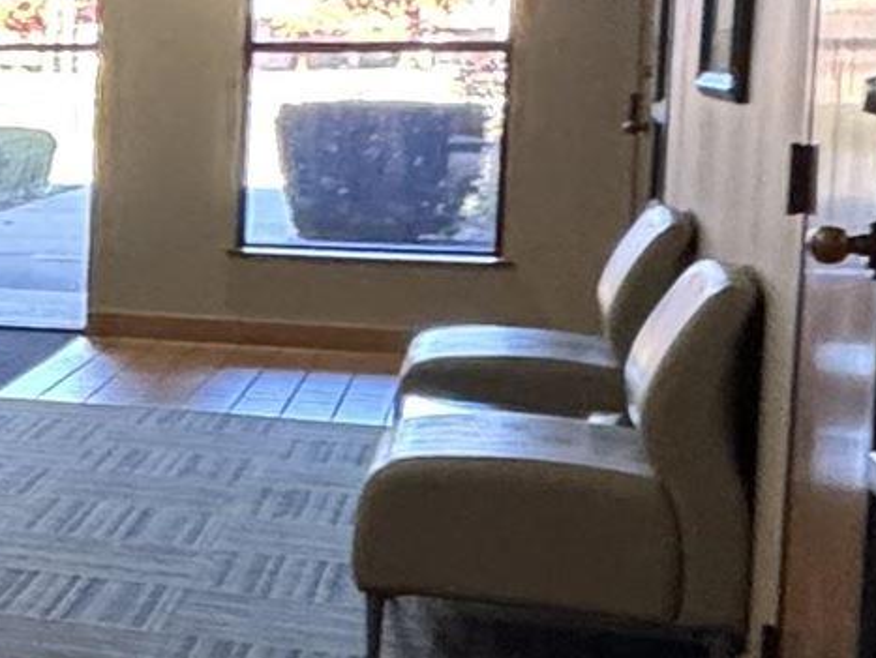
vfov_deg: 16.1
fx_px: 2330
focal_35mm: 92
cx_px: -960
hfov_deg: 15.8
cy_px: 253
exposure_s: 1/60
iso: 250
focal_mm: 2.22
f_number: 2.2
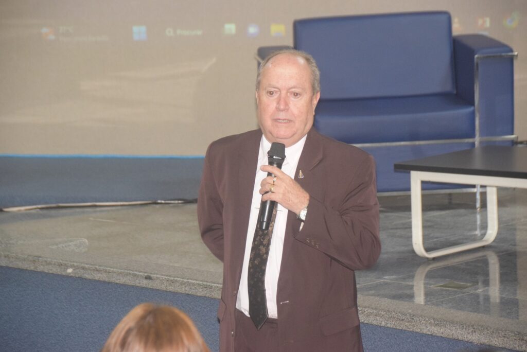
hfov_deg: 13.0
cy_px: 176
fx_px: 2307
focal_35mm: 158
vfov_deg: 8.7
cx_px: 264
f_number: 5.6
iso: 3200
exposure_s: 1/60
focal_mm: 105
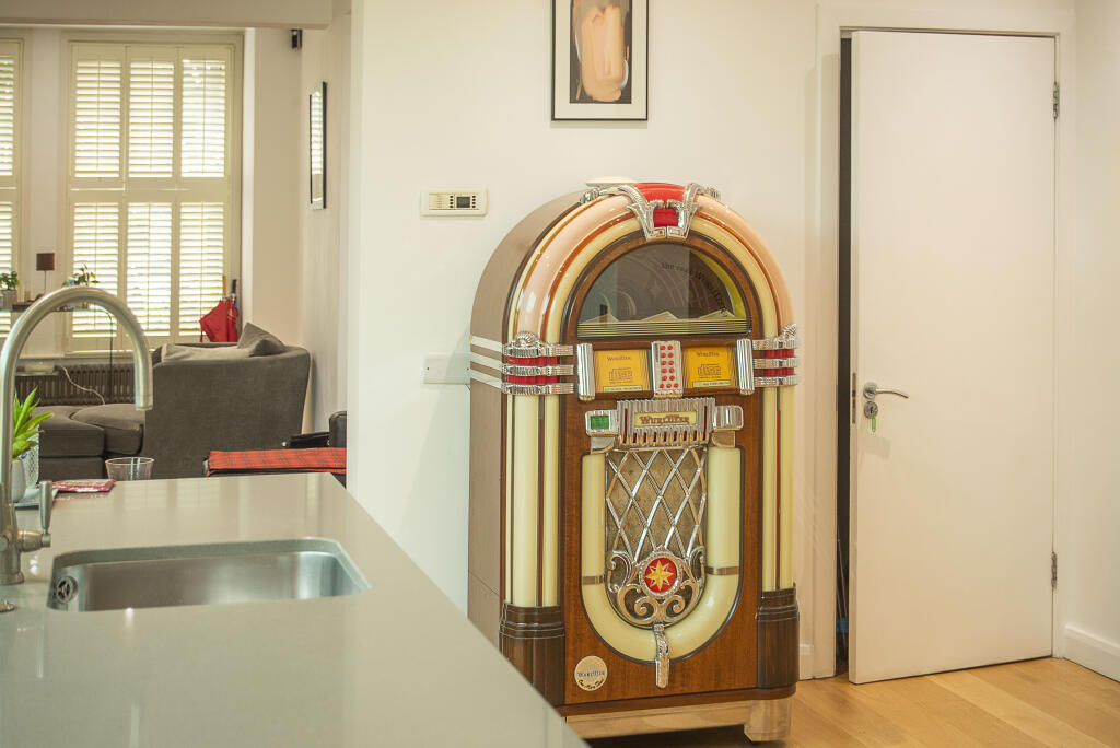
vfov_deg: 24.7
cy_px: 374
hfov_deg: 36.2
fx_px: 1712
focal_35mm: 55
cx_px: 560
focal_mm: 55
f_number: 5.6
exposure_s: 1/25
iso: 250
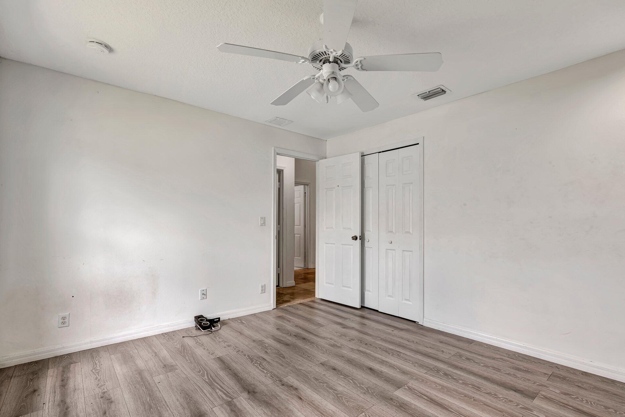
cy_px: 212
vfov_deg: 70.4
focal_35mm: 17
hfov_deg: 93.2
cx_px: 331
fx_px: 295
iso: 100
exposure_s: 1/13
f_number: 5.6
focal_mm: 16
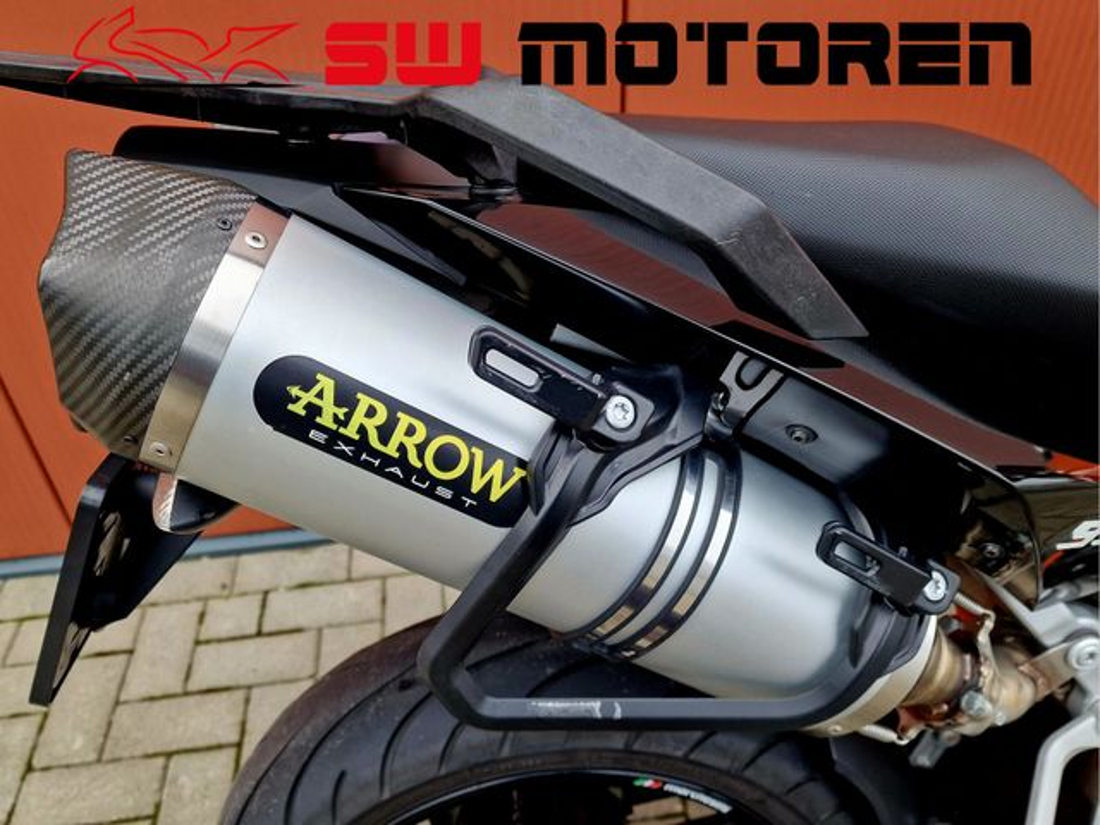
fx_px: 731
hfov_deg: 73.9
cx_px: 550
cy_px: 412
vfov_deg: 58.9
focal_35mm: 23
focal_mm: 6.4
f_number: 1.8
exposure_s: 1/182
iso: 100
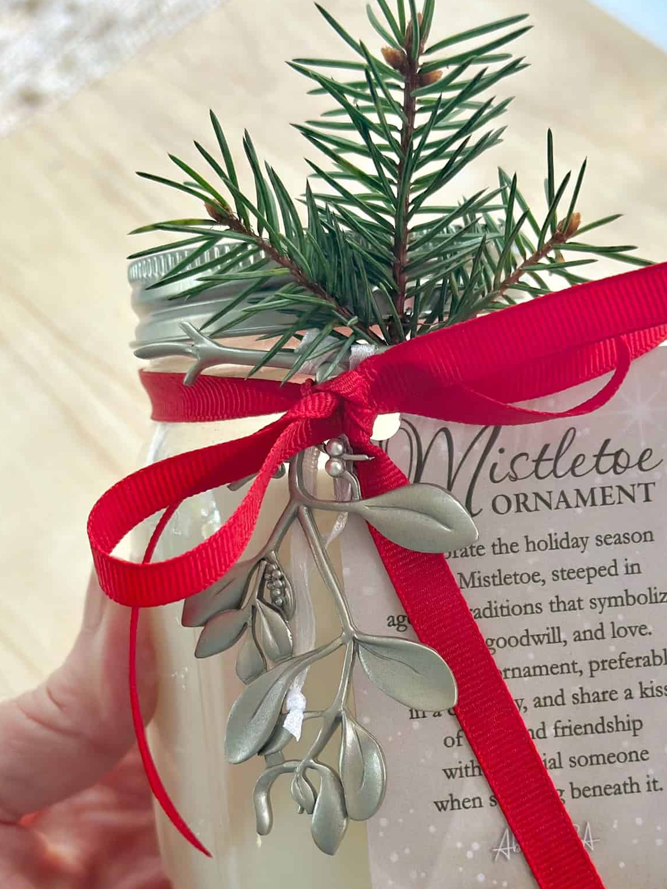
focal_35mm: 63
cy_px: 549
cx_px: 389
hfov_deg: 23.3
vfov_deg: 30.6
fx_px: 1619
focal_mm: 6.9
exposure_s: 1/94
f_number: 1.8
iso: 125
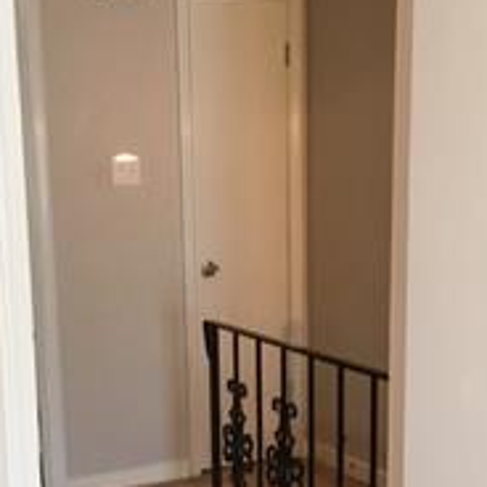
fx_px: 1066
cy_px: 368
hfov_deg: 25.7
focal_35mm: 67
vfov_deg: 25.4
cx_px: 233
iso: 200
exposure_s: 1/24
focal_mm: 4.15
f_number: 2.2
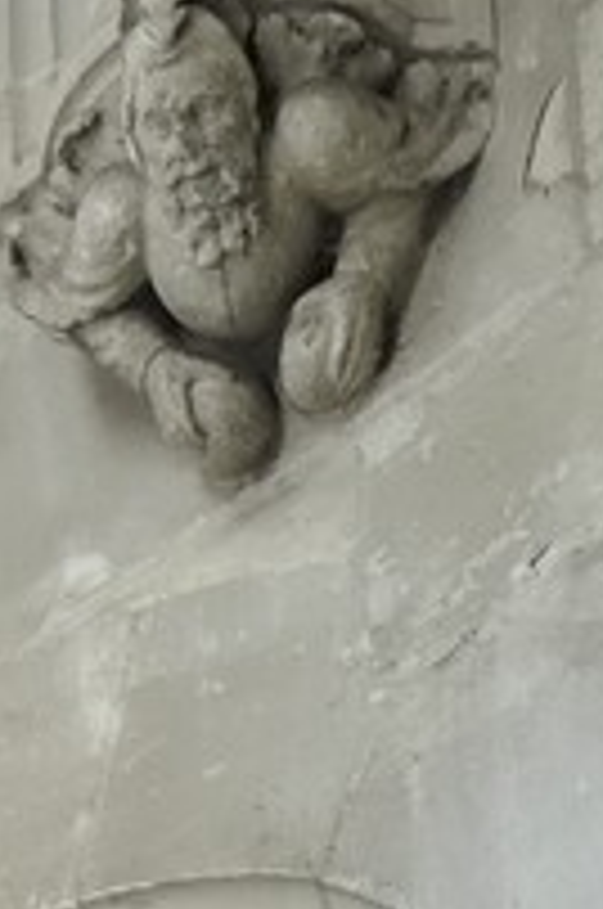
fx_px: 4185
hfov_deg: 8.0
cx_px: -360
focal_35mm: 166
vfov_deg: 9.9
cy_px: 2574
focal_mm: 14
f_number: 10
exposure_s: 1/2
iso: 100
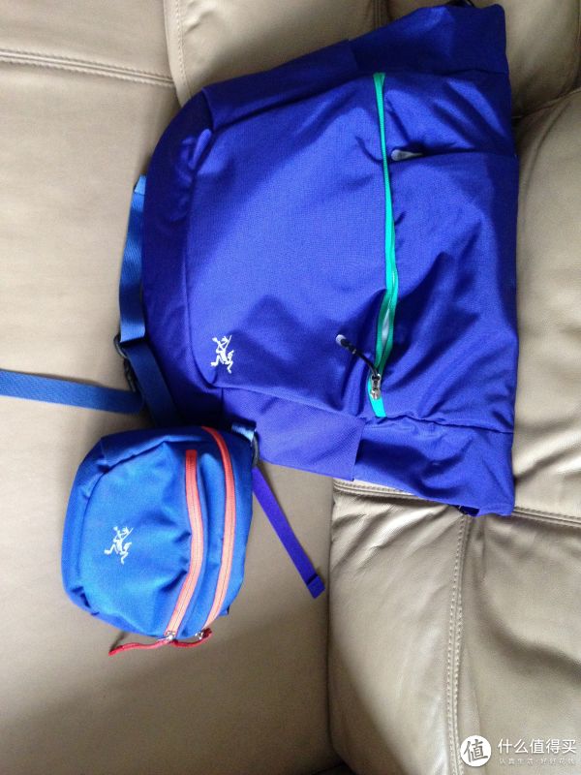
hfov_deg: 42.9
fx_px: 739
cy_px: 388
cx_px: 290
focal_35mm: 33
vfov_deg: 55.4
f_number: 2.4
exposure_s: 1/15
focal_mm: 4.12
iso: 400
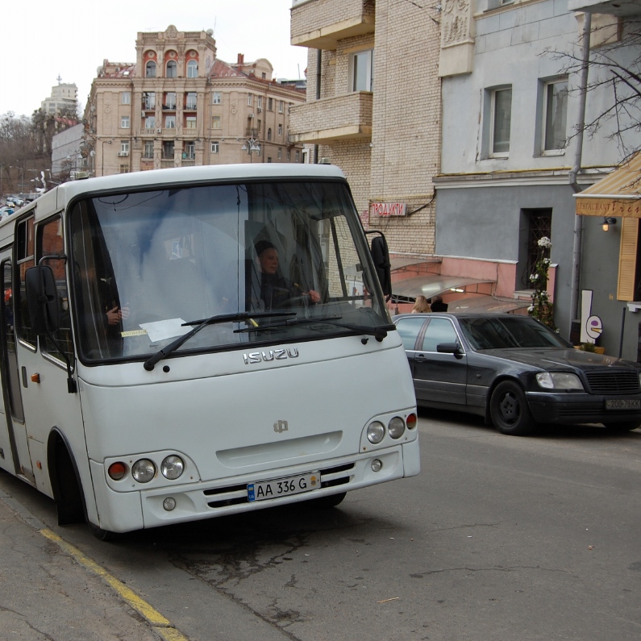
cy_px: 321
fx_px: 1048
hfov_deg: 33.6
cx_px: 187
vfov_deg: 34.0
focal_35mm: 50
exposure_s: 1/160
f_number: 6.3
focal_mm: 26
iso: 200
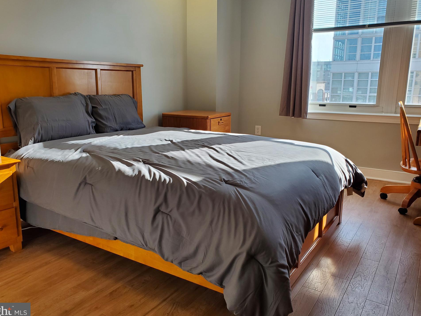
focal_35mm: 28
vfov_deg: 49.7
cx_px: 202
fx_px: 340
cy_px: 151
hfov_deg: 63.4
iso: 80
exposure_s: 1/120
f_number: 2.4
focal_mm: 4.3
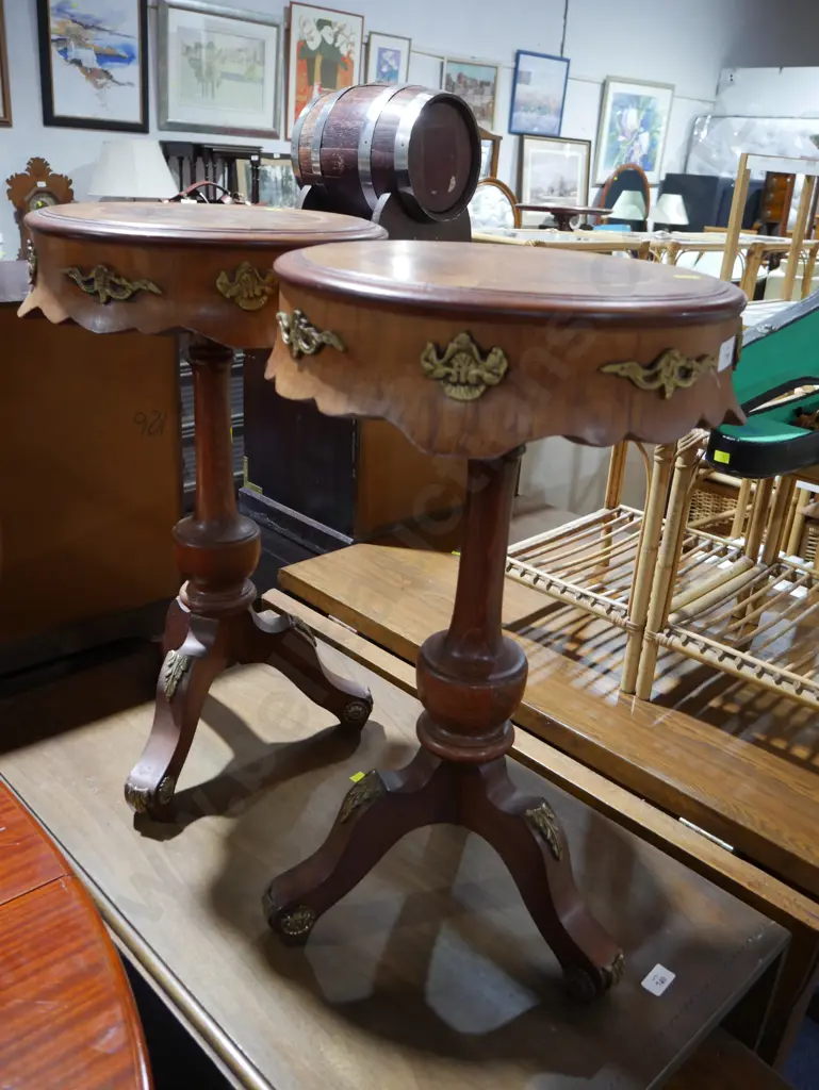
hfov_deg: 49.8
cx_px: 410
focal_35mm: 28
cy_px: 545
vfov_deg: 63.4
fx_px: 883
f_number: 3.5
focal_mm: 14
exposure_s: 1/60
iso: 800
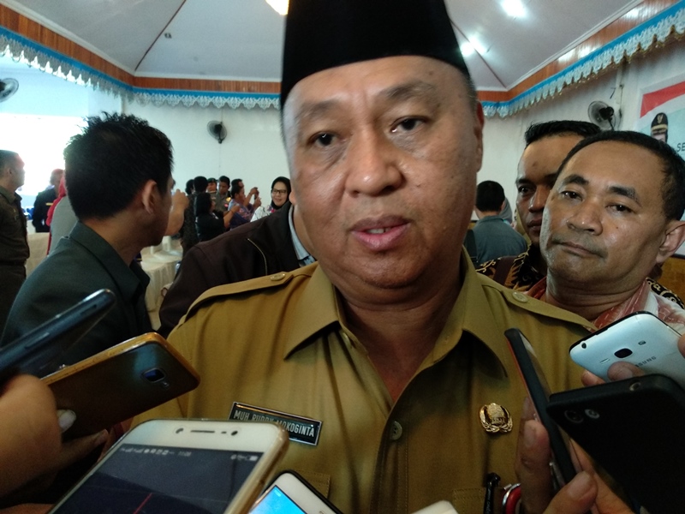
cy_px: 257
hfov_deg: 67.3
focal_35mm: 26
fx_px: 515
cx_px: 342
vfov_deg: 53.1
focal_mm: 3.81
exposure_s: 1/20
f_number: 2.2
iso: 800
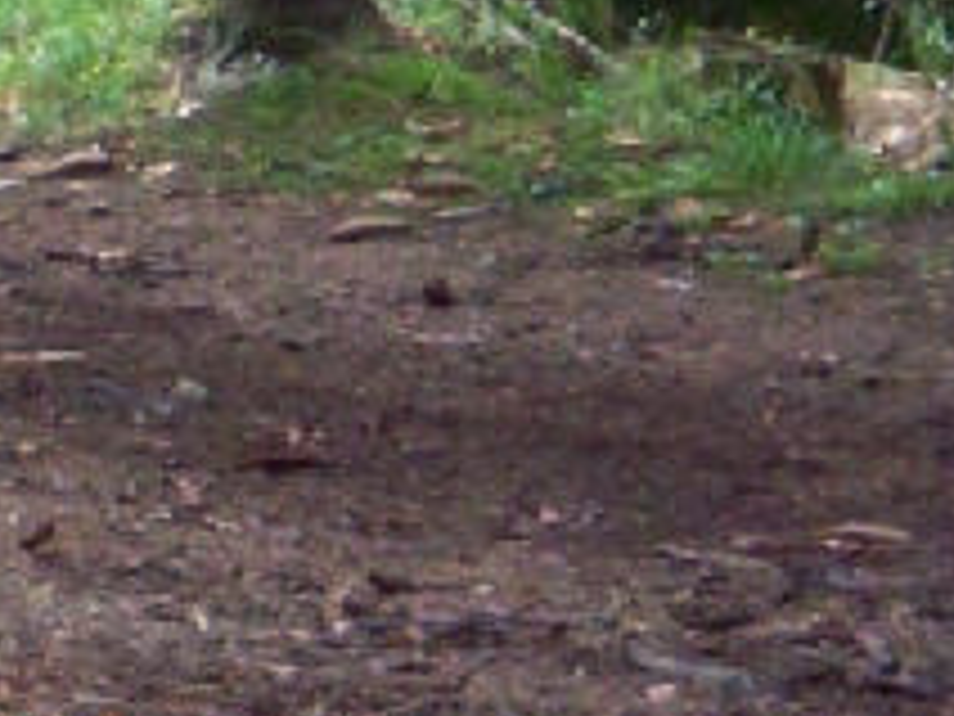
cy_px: -171
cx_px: -657
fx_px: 12154
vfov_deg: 3.4
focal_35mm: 441
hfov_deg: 4.5
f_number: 4.4
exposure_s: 1/200
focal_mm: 19.2
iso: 400
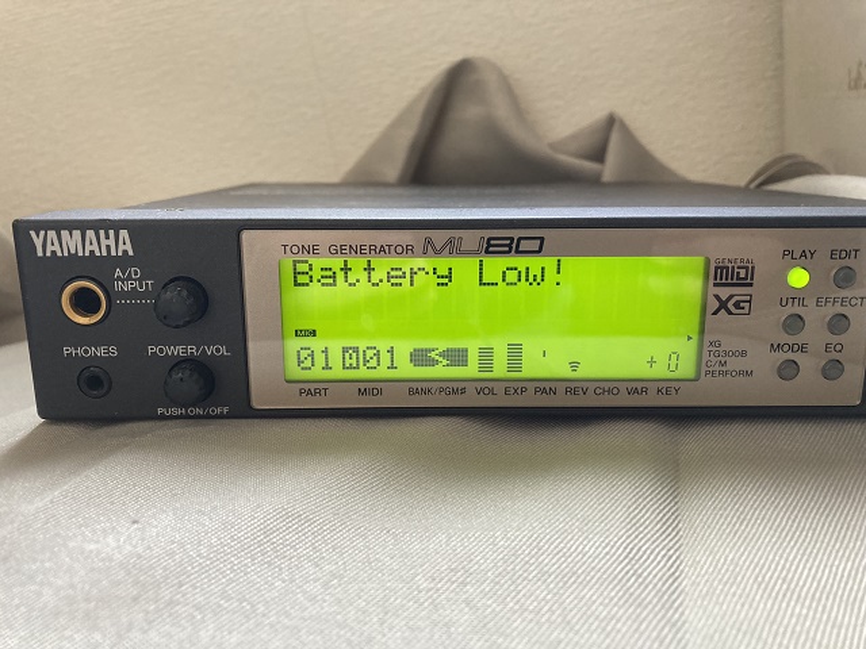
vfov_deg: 49.7
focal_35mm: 28
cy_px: 324
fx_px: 700
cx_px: 433
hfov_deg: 63.4
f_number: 1.8
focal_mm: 3.99
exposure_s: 1/60
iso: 160
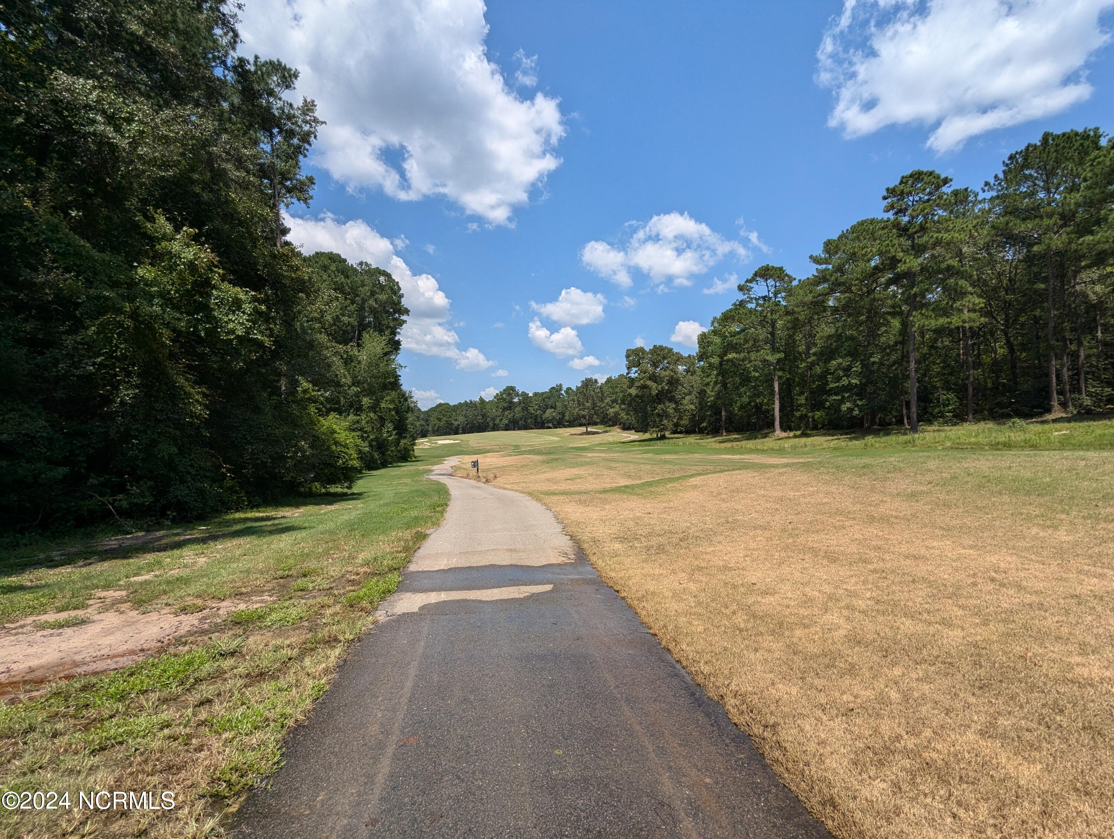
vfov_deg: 78.2
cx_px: 557
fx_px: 516
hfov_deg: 94.4
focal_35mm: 16
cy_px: 420
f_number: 2.2
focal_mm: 2.35
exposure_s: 1/2037
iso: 50
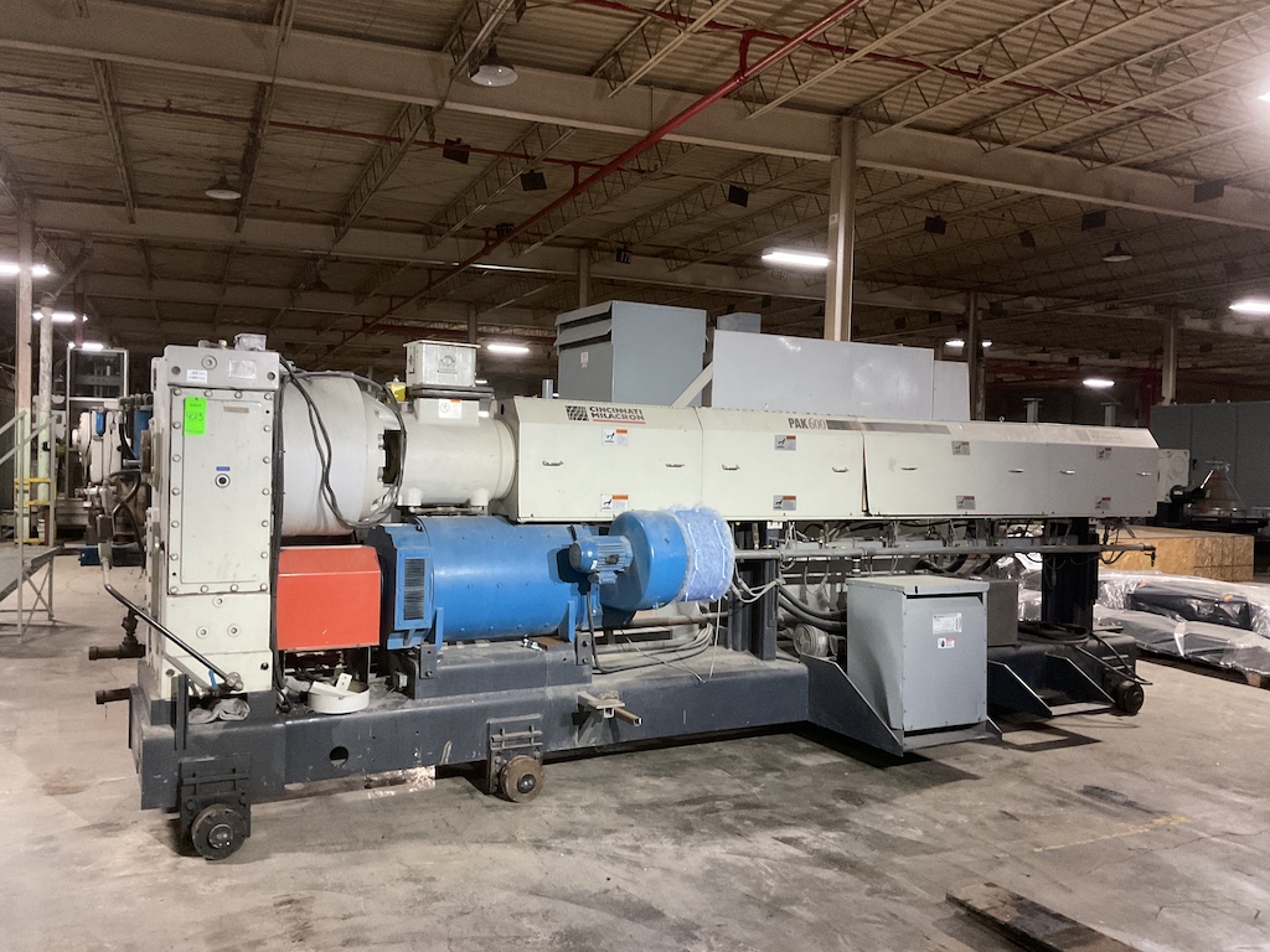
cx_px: 635
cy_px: 476
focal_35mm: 29
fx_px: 1064
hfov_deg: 61.7
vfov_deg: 48.2
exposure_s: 1/30
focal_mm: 3
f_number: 1.8
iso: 320
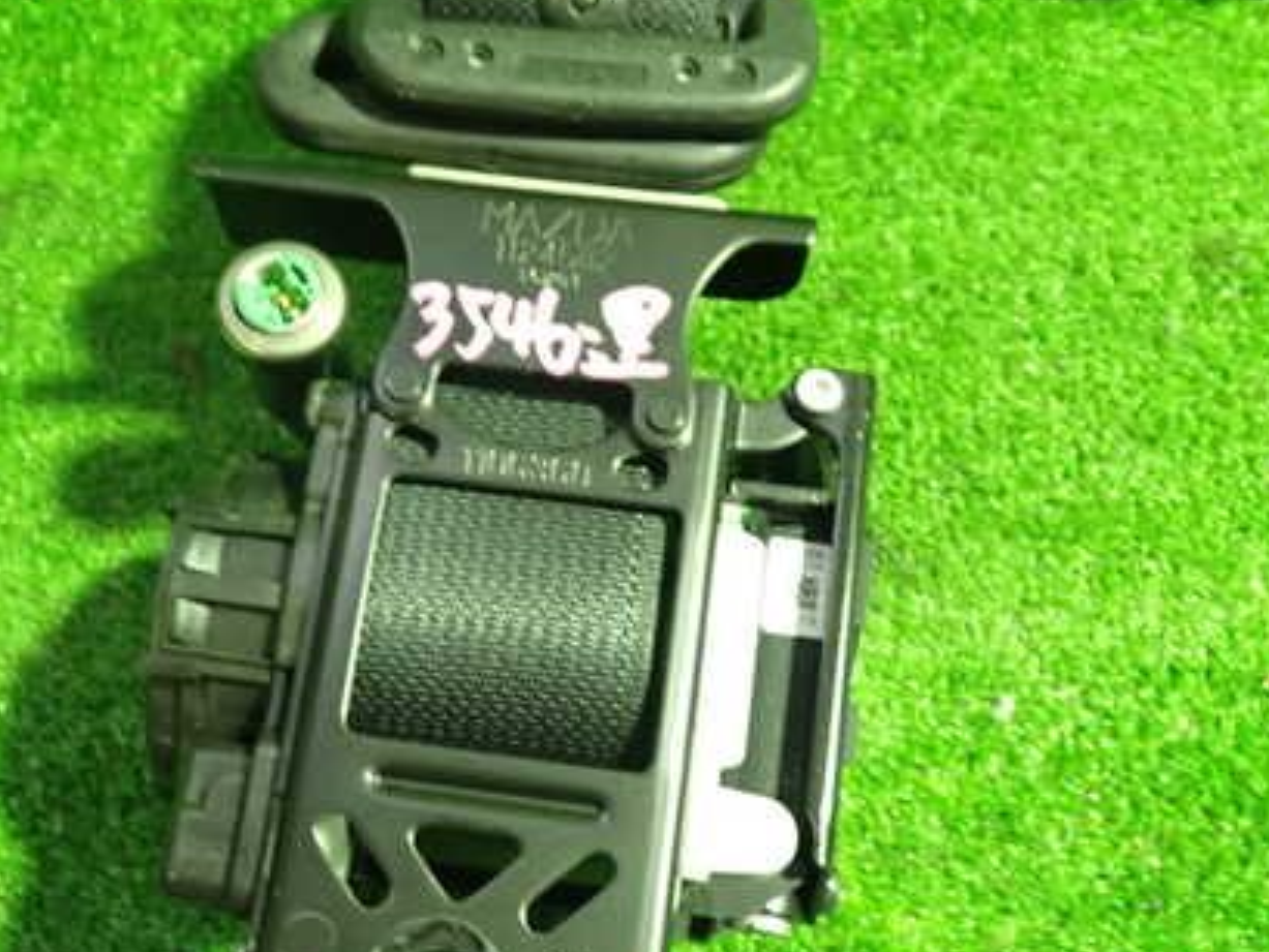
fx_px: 1613
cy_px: 602
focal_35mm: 44
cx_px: 506
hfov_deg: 42.7
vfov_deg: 32.7
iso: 800
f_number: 2.3
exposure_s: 1/30
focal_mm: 5.4
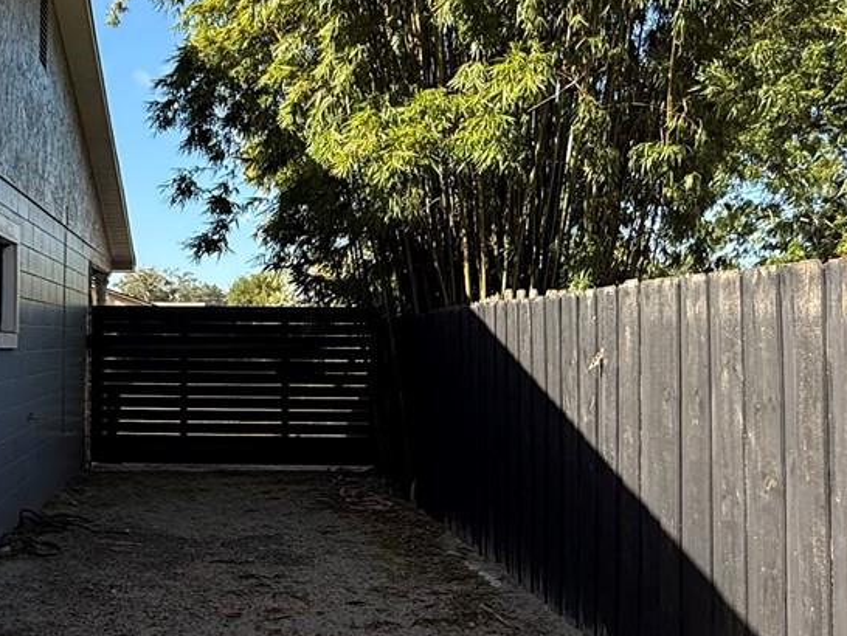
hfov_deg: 43.9
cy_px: 326
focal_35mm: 41
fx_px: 1004
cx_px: 191
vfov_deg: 35.2
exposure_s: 1/475
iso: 64
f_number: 2.2
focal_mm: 2.22
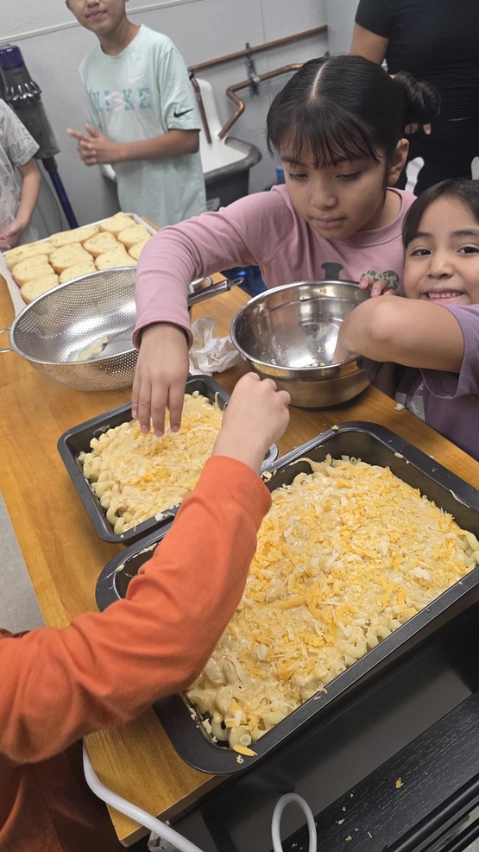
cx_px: 263
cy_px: 417
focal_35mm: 26
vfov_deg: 71.9
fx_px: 587
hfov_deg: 44.3
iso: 160
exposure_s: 1/120
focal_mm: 6.3
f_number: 1.7
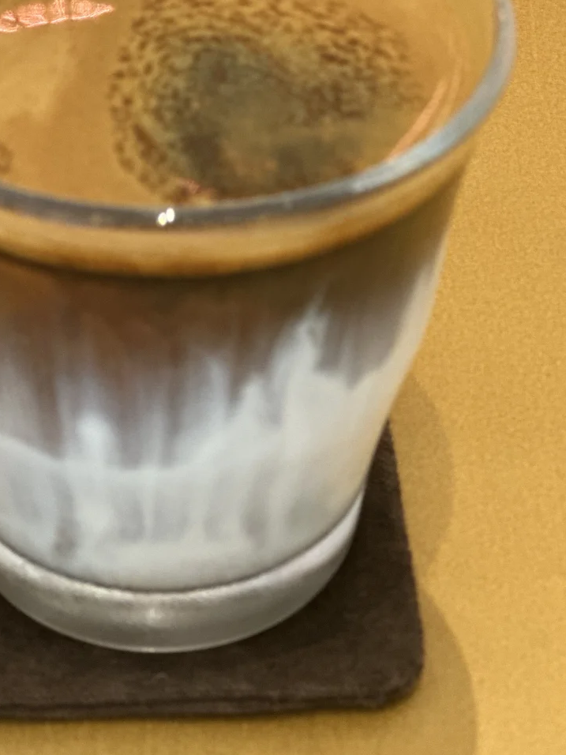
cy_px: 278
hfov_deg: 12.8
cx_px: 182
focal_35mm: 116
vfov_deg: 16.9
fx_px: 2529
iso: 250
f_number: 2.8
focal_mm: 9
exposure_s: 1/33
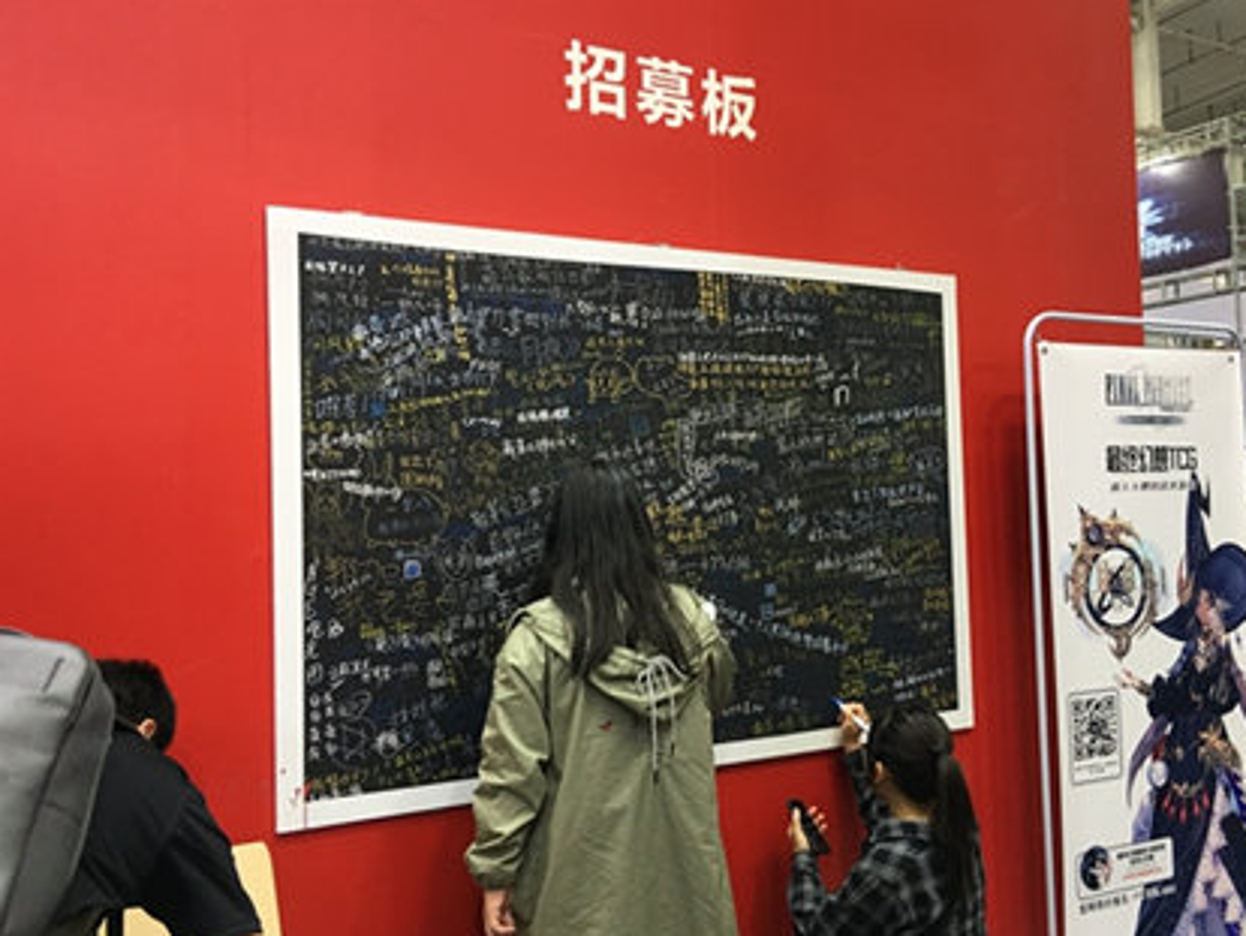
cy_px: 477
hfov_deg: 52.5
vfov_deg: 40.7
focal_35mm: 35
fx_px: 1261
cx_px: 689
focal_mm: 4.15
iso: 50
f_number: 2.2
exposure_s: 1/33
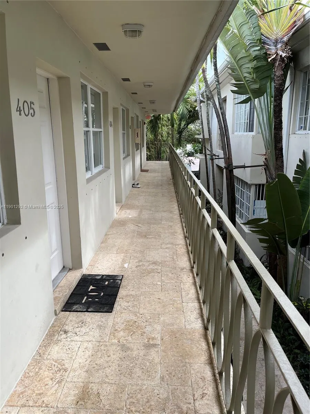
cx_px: 155
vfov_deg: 67.3
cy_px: 207
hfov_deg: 53.1
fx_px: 310
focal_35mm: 26
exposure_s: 1/563
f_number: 1.6
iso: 50
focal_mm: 5.1
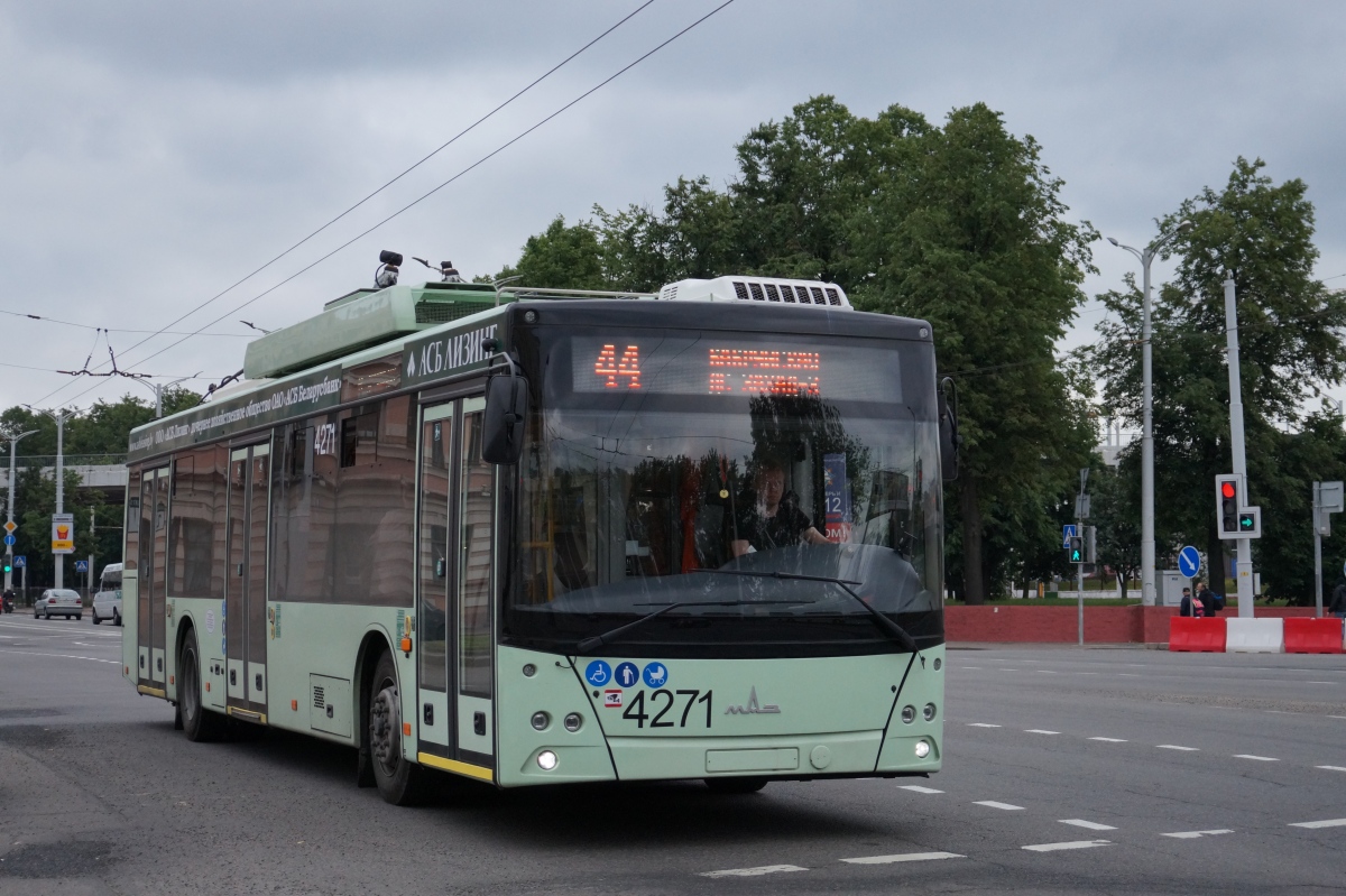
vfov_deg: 21.1
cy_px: 448
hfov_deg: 31.2
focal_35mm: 64
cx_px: 673
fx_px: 2410
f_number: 5.6
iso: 800
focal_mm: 43
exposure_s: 1/1250
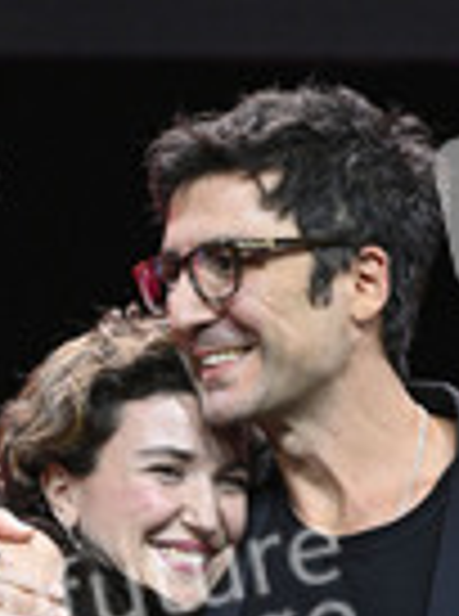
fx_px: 10001
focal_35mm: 563
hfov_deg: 2.6
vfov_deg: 3.5
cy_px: 859
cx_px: 256
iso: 5000
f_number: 4.5
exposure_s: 1/250
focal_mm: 200
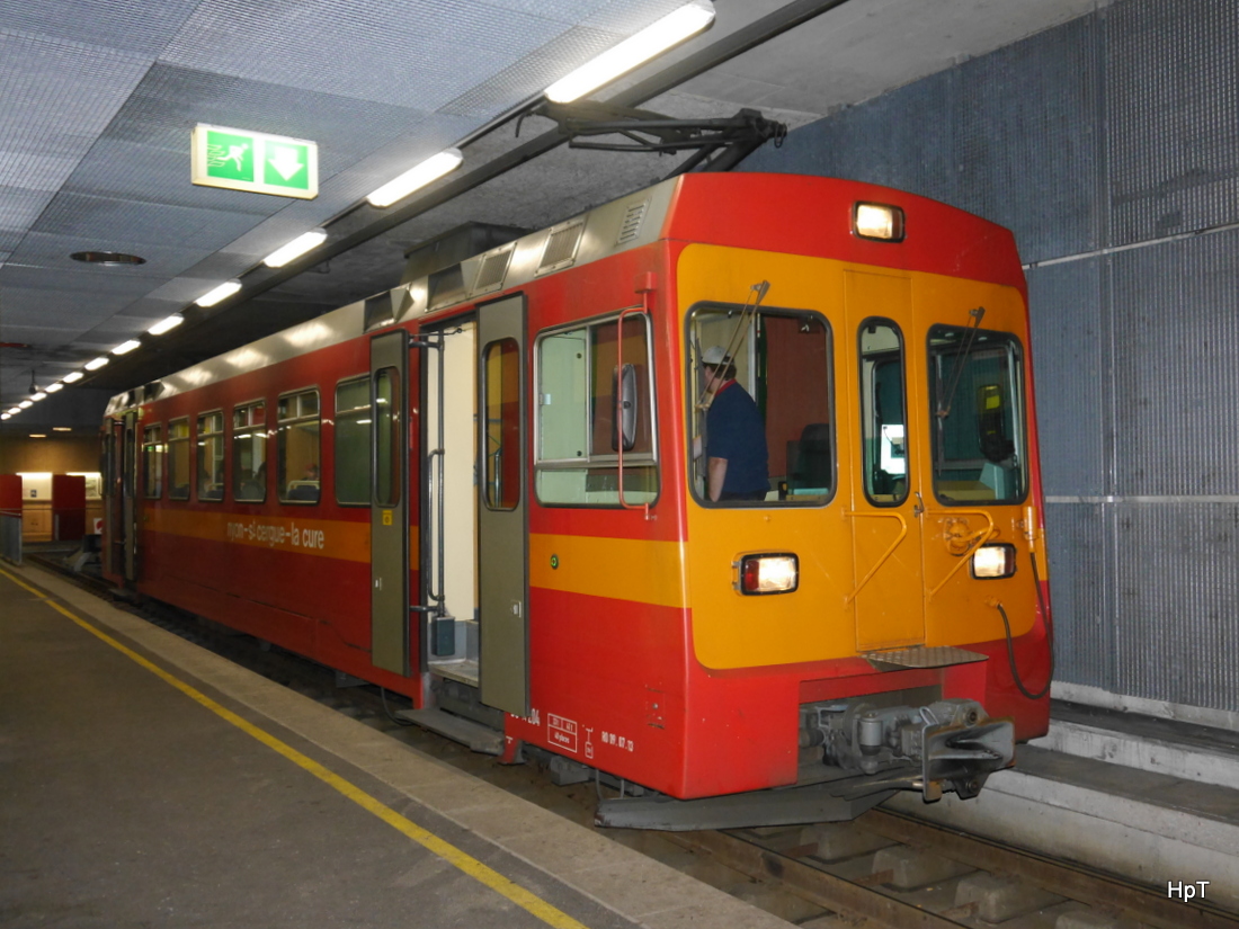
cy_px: 464
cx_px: 620
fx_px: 1217
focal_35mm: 34
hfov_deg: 54.0
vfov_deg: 41.8
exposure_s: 1/125
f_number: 3.9
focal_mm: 17
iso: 1600
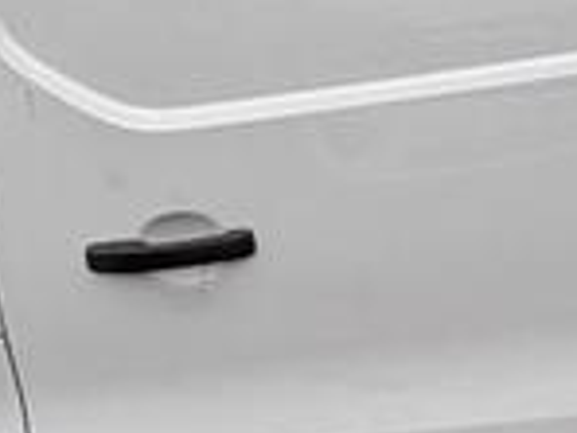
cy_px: 43
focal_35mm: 85
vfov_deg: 17.1
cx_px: 441
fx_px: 1417
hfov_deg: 22.8
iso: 40
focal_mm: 2.22
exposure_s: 1/224
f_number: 2.2
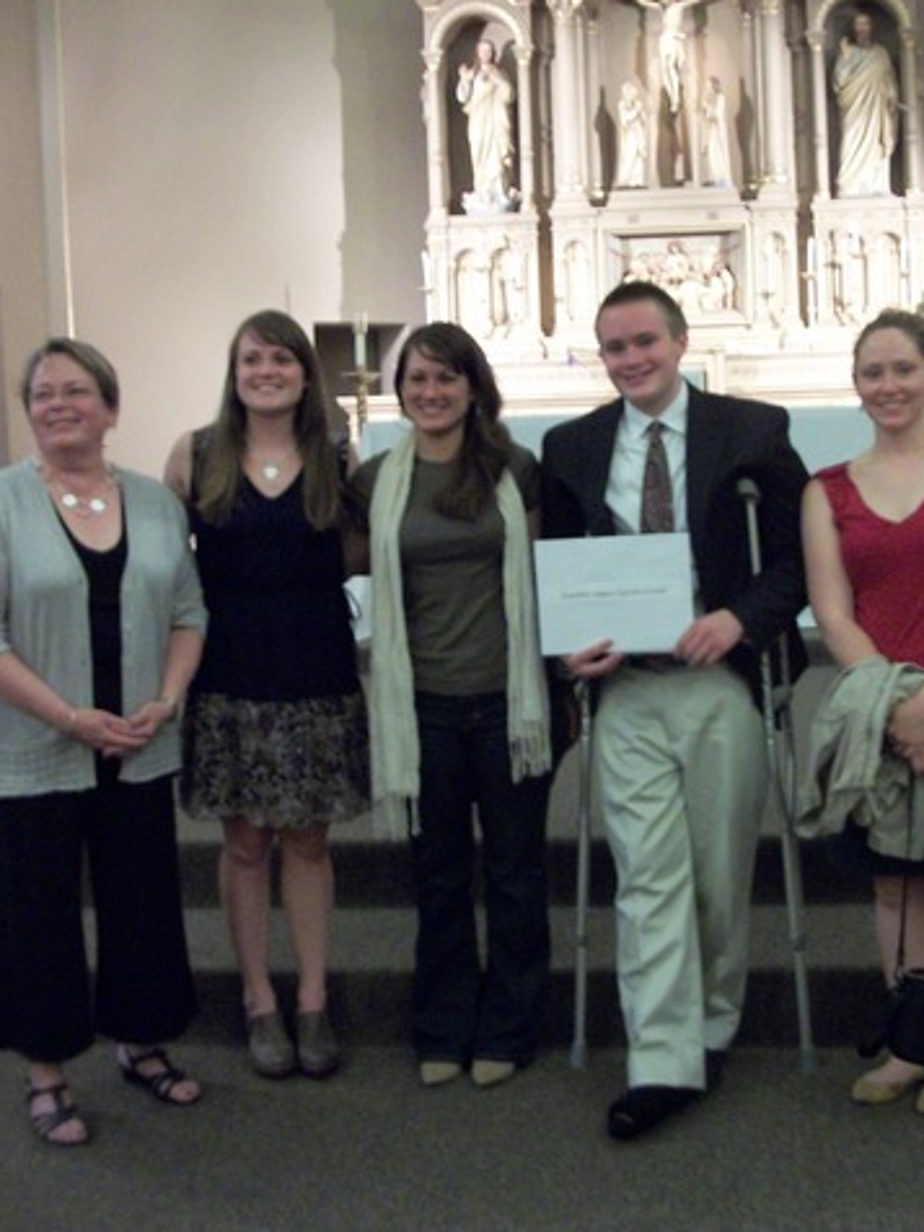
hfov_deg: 33.3
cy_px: 613
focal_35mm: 43
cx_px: 611
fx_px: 1530
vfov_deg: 43.9
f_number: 2.9
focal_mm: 5.7
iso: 250
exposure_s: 1/8
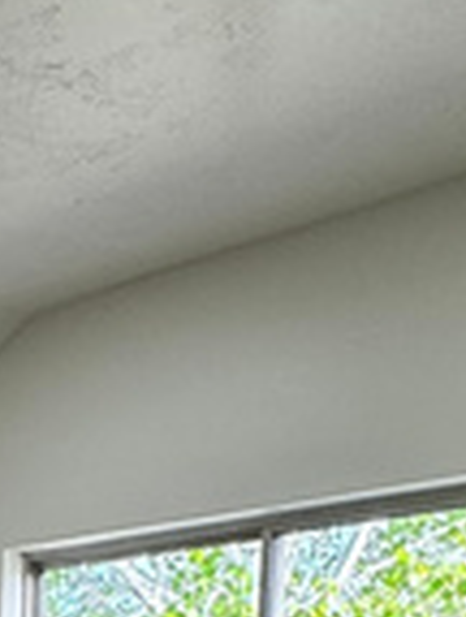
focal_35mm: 75
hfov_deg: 18.1
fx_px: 1340
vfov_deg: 20.2
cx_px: -173
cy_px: 1044
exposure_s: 1/120
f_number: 2.2
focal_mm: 2.22
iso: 100
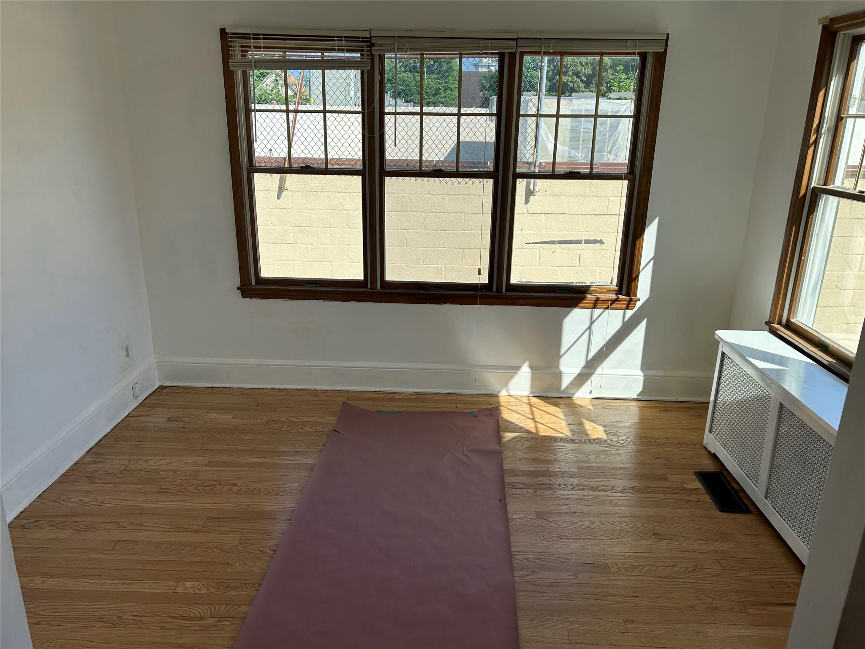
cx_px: 432
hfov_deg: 67.3
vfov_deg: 53.1
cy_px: 324
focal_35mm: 26
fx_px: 650
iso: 50
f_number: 1.5
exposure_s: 1/1808
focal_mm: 5.7
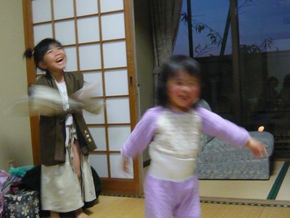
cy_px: 109
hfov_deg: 40.4
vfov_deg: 30.9
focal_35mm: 47
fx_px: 394
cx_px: 145
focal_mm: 4.9
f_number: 2.9
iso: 400
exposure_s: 1/13
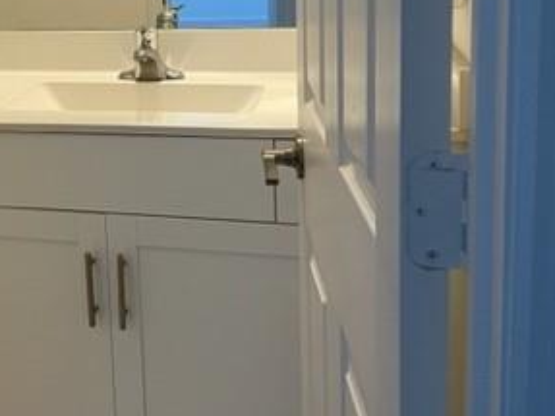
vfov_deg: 24.7
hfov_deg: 31.0
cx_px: 12
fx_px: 930
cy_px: 62
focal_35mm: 58
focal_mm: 5.1
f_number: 1.6
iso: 100
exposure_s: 1/60
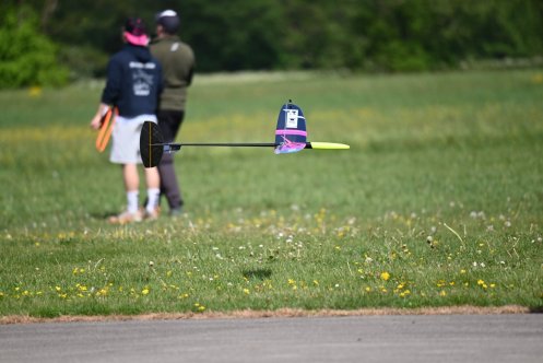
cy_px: 182
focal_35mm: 400
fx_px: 6037
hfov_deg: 5.2
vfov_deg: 3.4
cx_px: 272
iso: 320
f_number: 6.3
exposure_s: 1/1600
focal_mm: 400
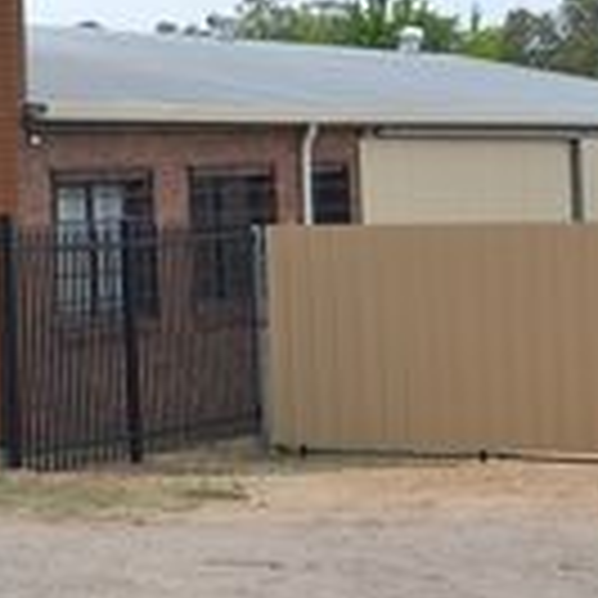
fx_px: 3342
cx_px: -292
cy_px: 101
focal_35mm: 171
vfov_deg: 10.2
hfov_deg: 9.9
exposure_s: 1/250
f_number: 8
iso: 100
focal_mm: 38
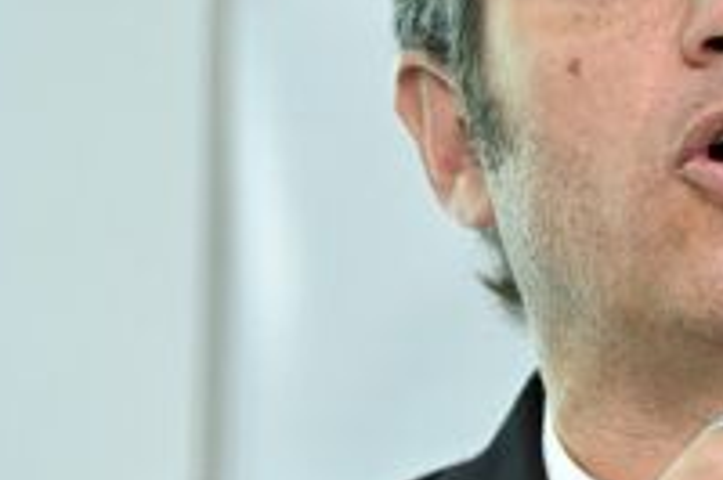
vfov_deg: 4.2
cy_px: 78
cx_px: 893
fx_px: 6522
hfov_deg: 6.3
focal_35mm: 325
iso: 4000
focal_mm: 130
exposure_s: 1/250
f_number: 3.2
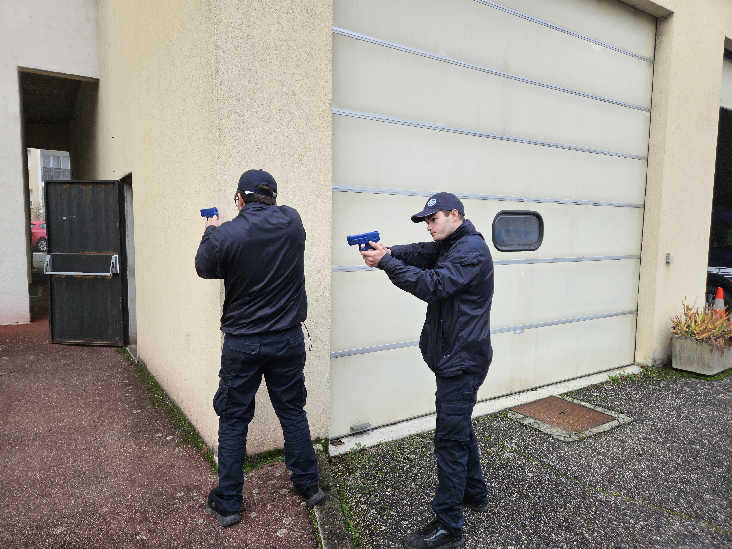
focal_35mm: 23
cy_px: 274
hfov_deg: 73.9
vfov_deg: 58.9
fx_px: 486
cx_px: 366
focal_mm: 5.4
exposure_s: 1/326
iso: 25
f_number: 1.8
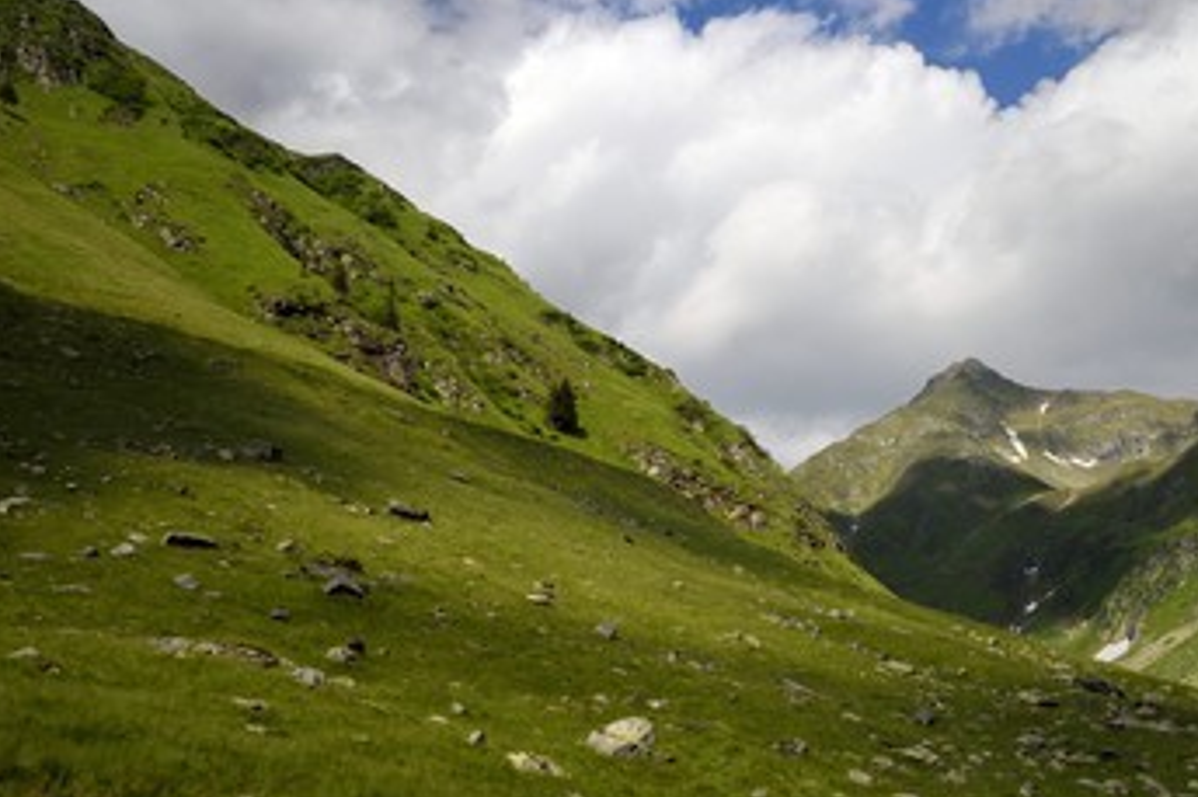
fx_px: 1463
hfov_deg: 44.3
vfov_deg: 30.5
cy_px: 365
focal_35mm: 44
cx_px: 717
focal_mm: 36
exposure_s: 1/200
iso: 200
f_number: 20
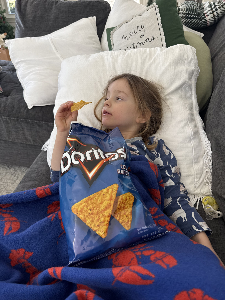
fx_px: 208
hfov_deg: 56.8
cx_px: 112
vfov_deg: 71.6
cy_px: 150
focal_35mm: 24
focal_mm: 6.76
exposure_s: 1/121
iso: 100
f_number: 1.78
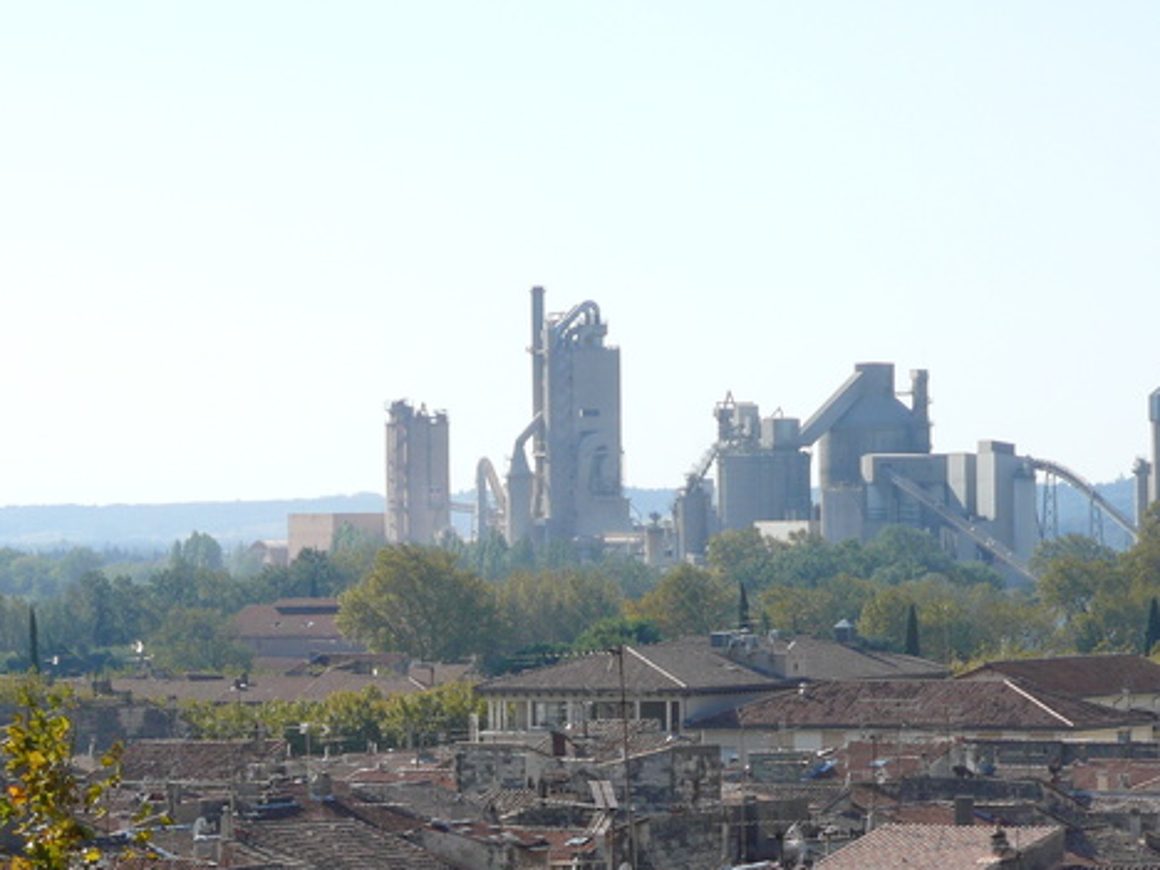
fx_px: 6602
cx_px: 617
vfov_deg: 7.5
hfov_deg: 10.0
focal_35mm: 197
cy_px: 419
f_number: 3.3
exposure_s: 1/1000
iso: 100
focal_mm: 24.1
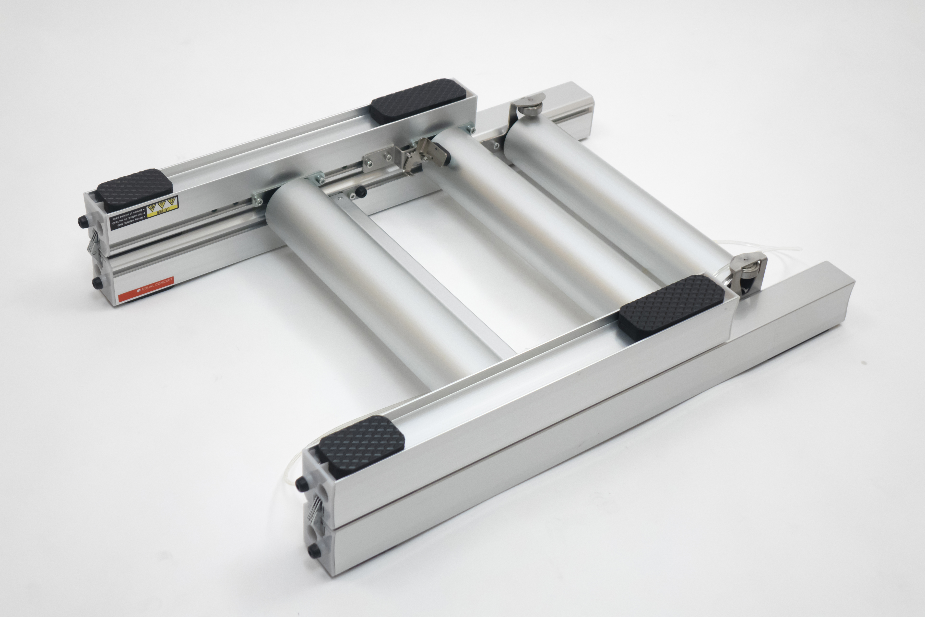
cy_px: 308
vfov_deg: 25.1
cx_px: 462
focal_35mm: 54
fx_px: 1387
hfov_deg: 36.9
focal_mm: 19.77
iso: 320
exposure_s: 1/60
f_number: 2.8
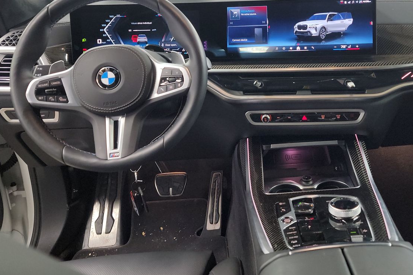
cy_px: 80
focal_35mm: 36
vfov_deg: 36.3
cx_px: 271
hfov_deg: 52.2
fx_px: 413
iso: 564
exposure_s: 1/59
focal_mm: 6.7
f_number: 1.8
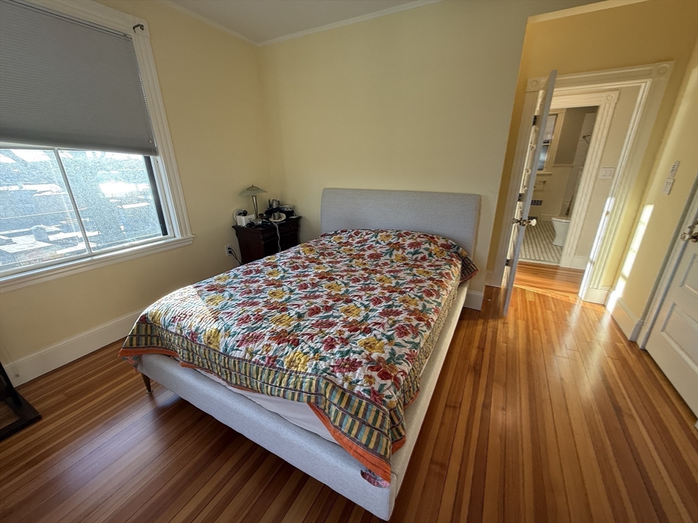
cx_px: 349
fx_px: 282
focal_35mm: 14
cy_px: 262
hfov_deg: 102.1
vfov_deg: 85.7
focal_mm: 2.22
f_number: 2.2
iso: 125
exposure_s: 1/99
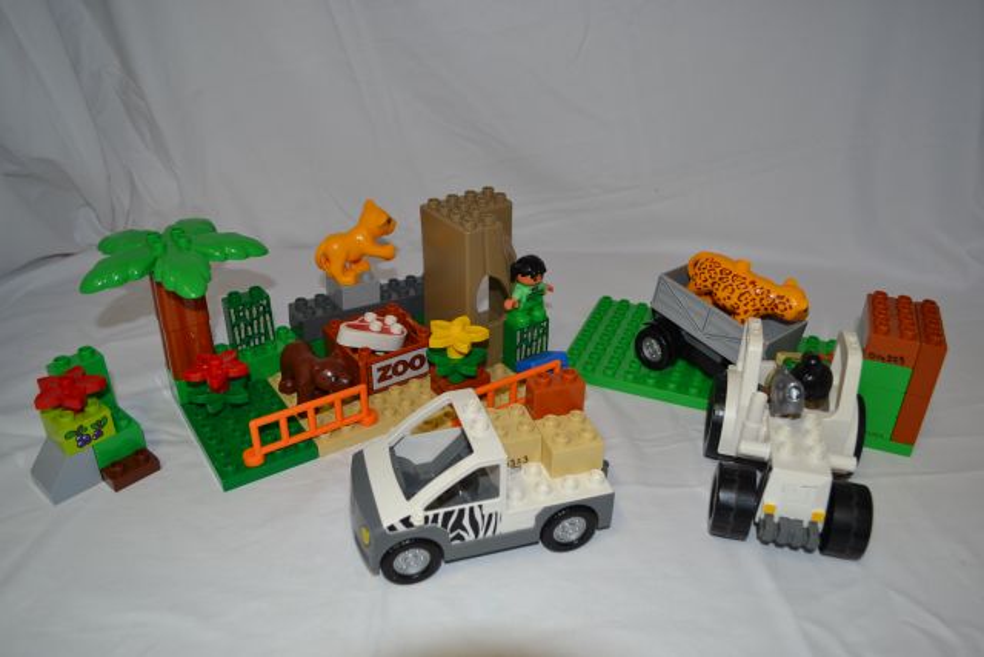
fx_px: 738
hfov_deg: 67.4
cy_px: 328
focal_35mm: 27
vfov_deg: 48.0
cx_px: 492
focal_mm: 18
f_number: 3.5
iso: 280
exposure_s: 1/60
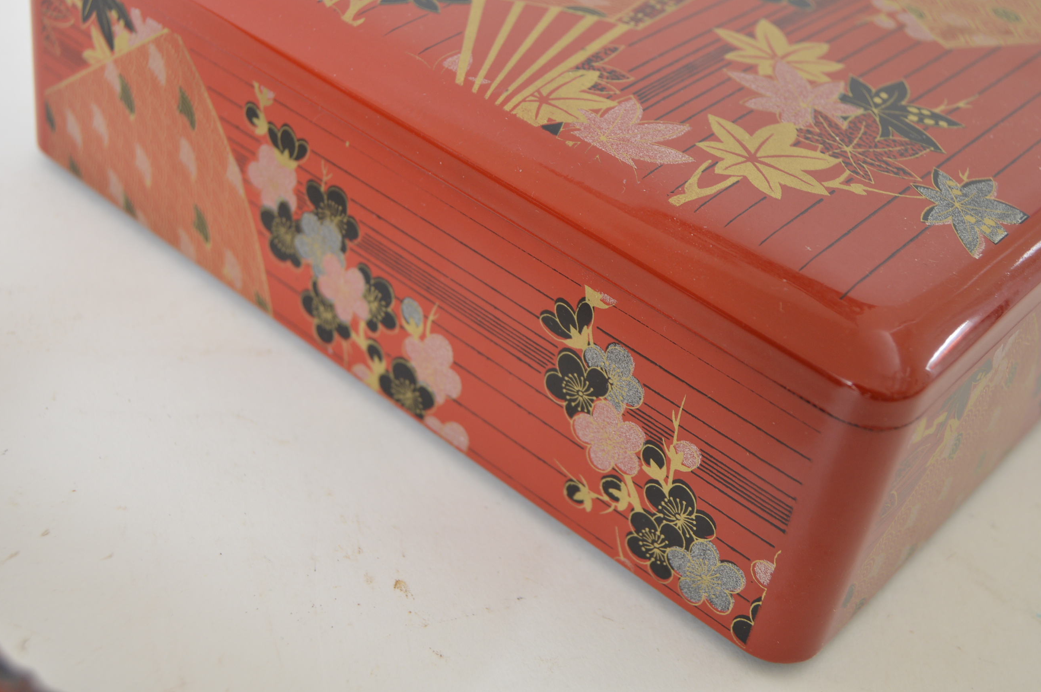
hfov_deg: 37.2
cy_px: 301
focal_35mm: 54
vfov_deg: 25.2
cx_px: 540
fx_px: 1548
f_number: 5
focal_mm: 31
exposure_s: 1/125
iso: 200
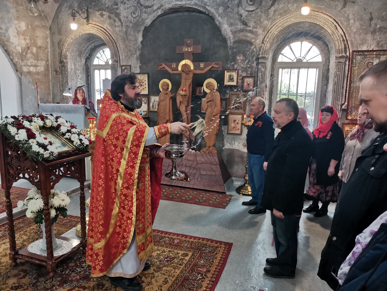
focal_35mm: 26
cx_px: 194
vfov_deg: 53.1
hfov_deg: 67.3
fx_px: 291
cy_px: 146
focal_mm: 4.66
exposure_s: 1/100
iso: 250
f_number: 1.4
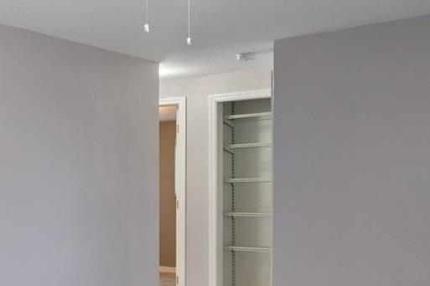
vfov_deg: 25.2
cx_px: -121
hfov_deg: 30.2
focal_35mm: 53
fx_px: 633
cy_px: 217
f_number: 8
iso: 320
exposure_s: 2
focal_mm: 17
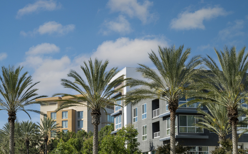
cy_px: 82
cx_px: 124
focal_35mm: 72
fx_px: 486
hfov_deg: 28.6
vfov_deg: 18.1
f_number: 11
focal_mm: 70
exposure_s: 1/125
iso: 100
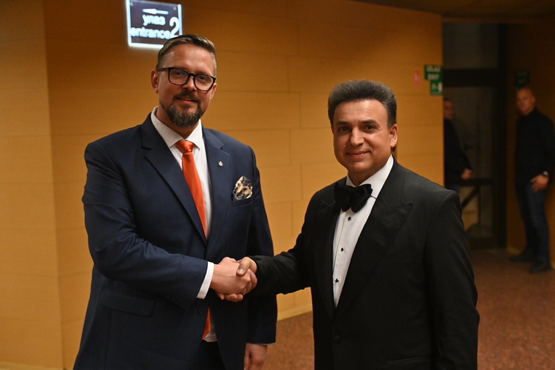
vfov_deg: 33.4
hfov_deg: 48.5
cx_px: 278
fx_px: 617
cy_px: 185
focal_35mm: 40
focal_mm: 40
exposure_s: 1/250
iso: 3200
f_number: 3.5
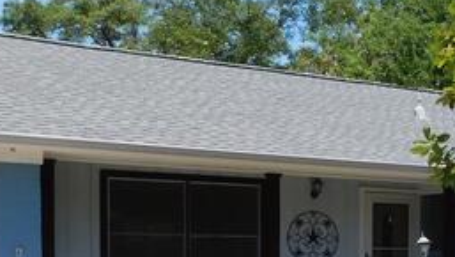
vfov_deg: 15.1
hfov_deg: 23.8
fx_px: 942
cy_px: 285
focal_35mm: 78
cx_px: 597
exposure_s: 1/1250
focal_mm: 4
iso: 125
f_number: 3
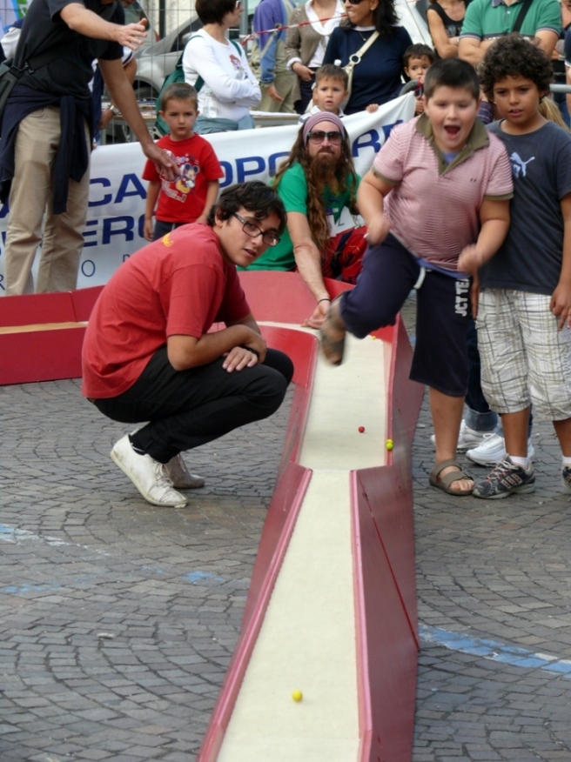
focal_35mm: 135
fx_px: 2972
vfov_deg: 14.6
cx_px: 286
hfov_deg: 11.0
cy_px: 381
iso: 100
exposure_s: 1/125
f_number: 4
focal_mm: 28.5
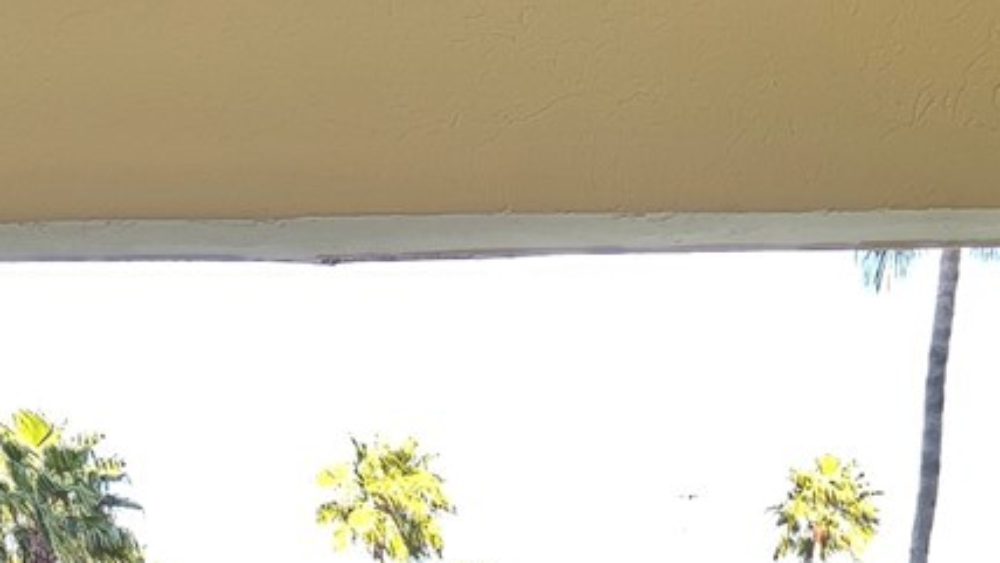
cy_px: 1063
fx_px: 1406
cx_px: 371
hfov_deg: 38.9
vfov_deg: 17.5
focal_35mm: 53
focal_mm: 2.2
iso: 80
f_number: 2.2
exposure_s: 1/120
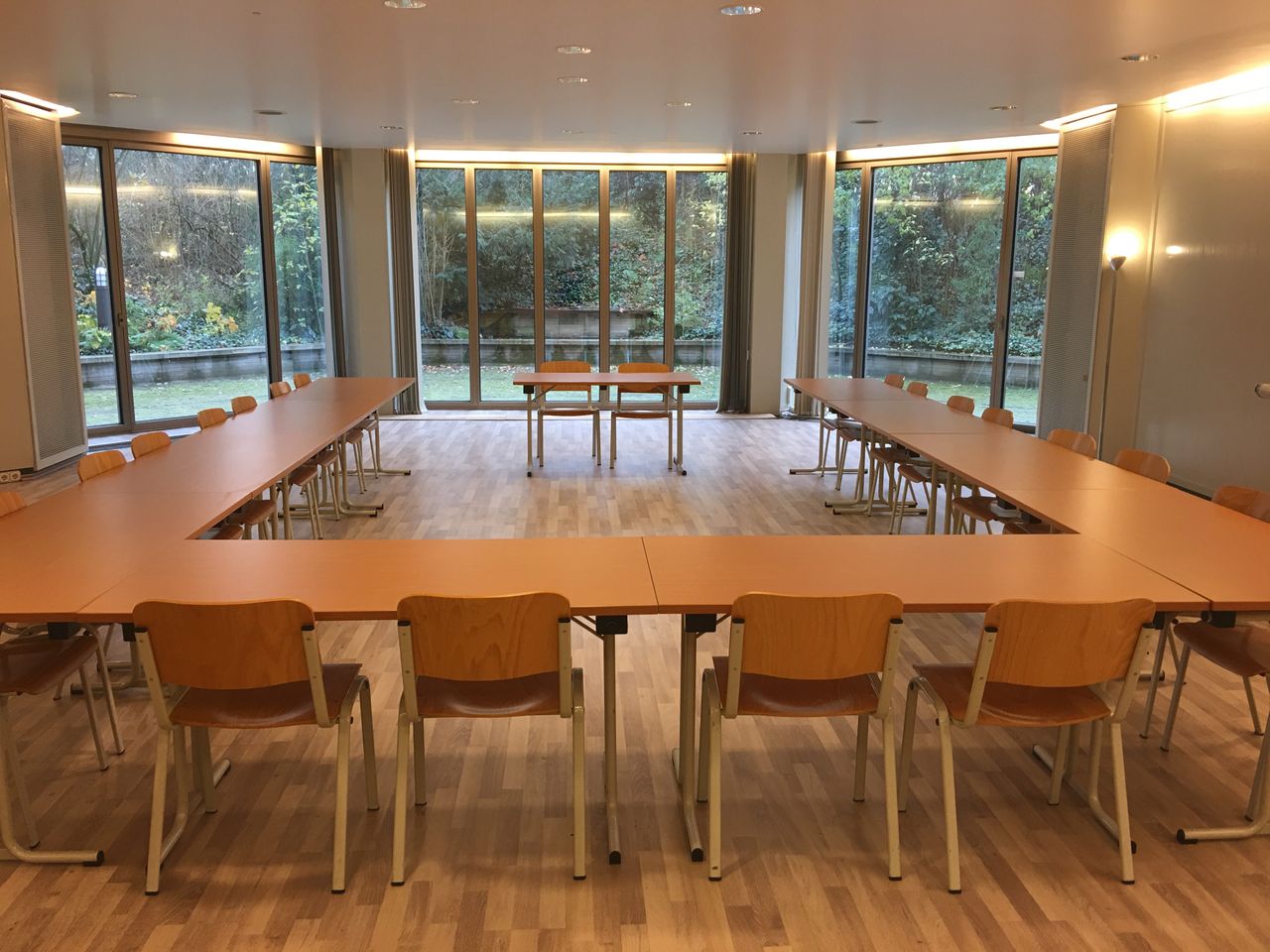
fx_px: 1064
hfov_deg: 61.7
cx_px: 635
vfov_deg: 48.2
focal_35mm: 29
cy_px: 476
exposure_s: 1/17
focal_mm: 4.15
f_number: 2.2
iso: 32
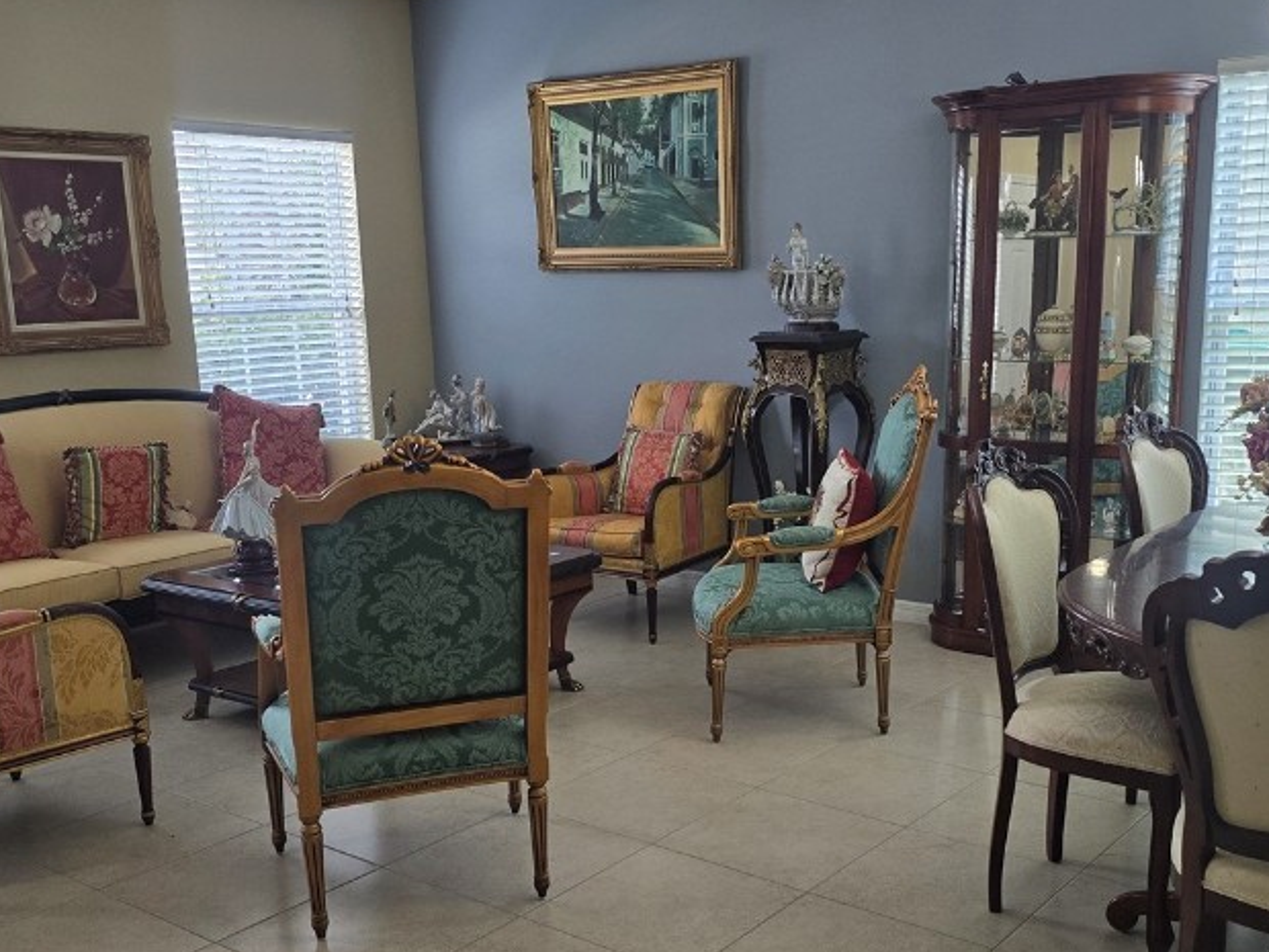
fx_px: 1393
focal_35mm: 38
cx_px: 704
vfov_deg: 37.5
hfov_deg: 48.9
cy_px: 598
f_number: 1.7
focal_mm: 6.3
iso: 200
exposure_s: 1/180
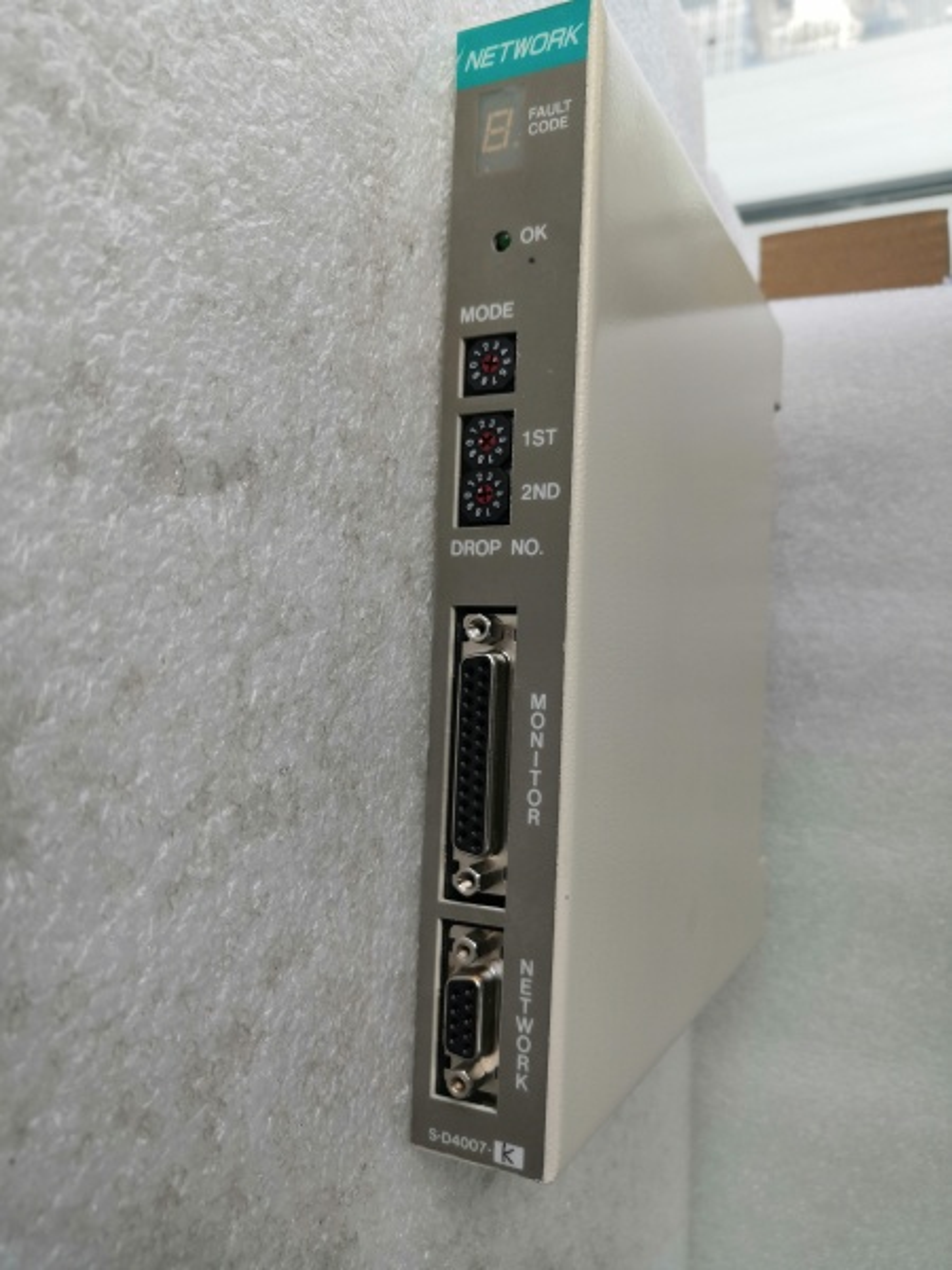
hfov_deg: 51.4
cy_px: 635
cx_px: 476
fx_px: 990
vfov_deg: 65.3
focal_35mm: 27
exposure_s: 1/199
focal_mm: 3.95
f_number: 1.8
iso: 50
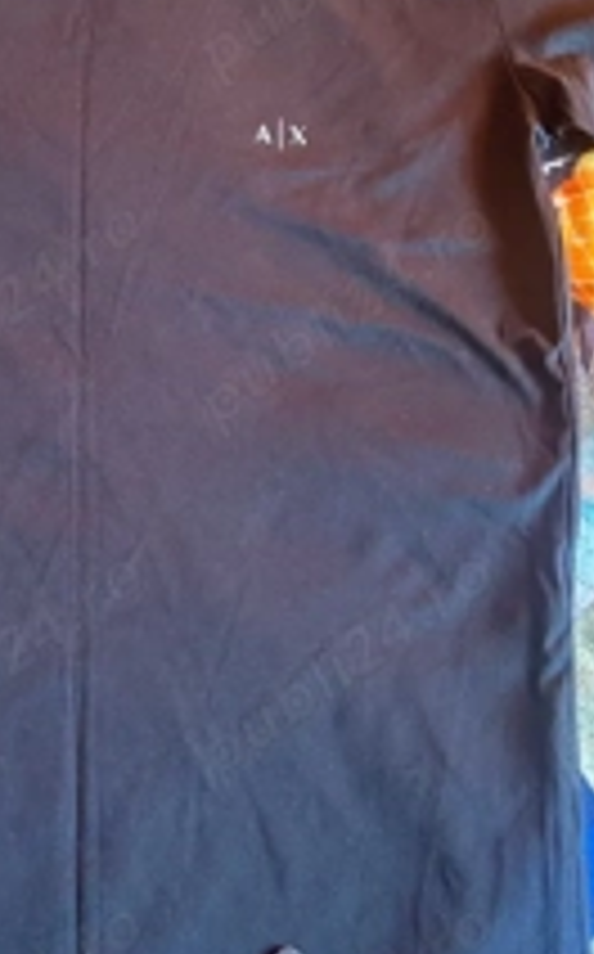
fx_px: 1247
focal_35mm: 48
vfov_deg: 41.6
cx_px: 86
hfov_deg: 26.1
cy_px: 369
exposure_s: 1/55
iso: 1000
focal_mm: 6.86
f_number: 1.78
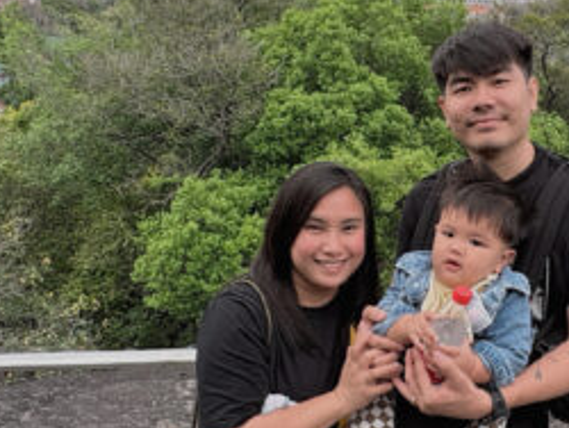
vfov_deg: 35.2
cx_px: 402
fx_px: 675
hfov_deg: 44.7
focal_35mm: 41
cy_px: 225
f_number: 2.2
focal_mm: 2.22
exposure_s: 1/213
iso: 40
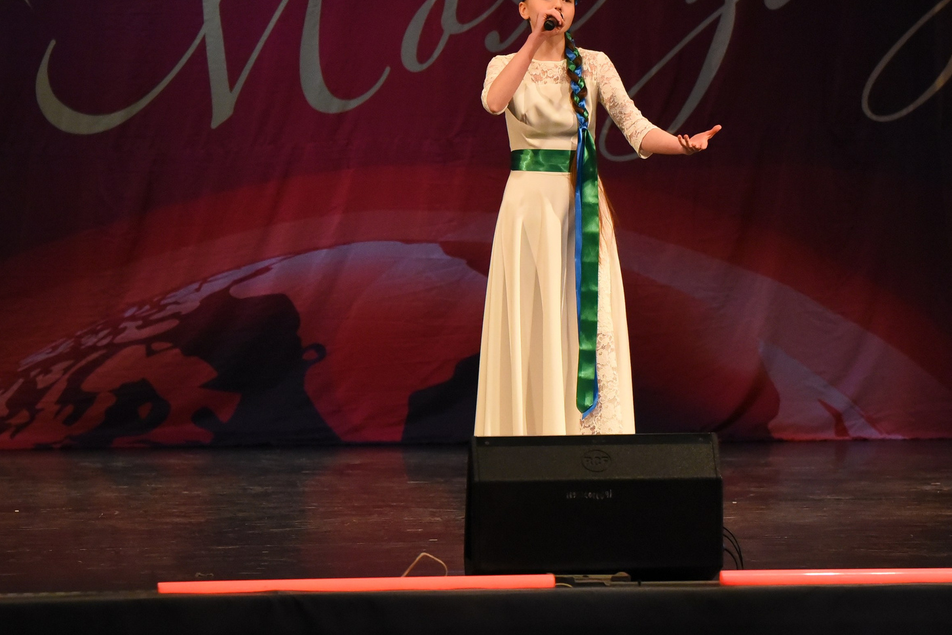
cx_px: 489
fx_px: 4894
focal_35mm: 185
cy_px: 152
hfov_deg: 11.1
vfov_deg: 7.4
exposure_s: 1/640
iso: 5000
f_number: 3.5
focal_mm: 105
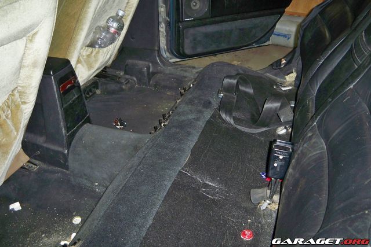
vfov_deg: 36.0
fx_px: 381
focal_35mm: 37
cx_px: 186
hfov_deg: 51.9
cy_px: 124
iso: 200
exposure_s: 1/30
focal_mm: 7.9
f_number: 3.1
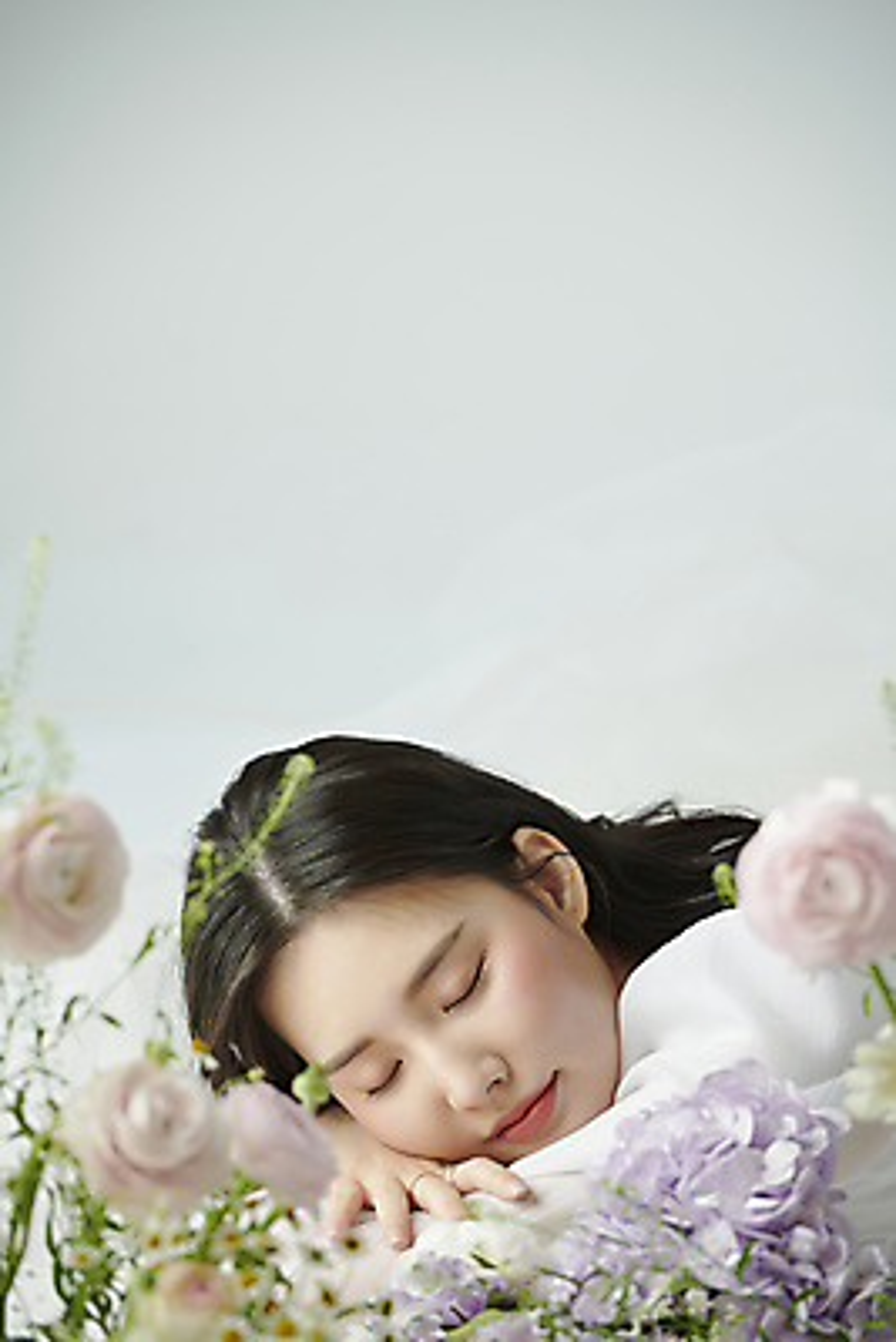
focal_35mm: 195
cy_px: 671
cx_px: 448
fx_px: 7273
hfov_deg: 7.0
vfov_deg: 10.5
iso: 64
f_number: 5.6
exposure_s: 1/125
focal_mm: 195
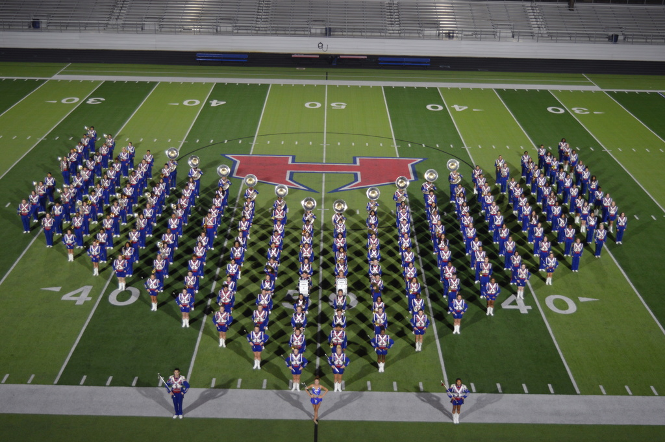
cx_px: 332
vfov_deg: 26.4
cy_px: 221
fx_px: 941
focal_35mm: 51
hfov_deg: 38.9
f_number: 4.5
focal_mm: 34
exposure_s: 1/40
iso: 400
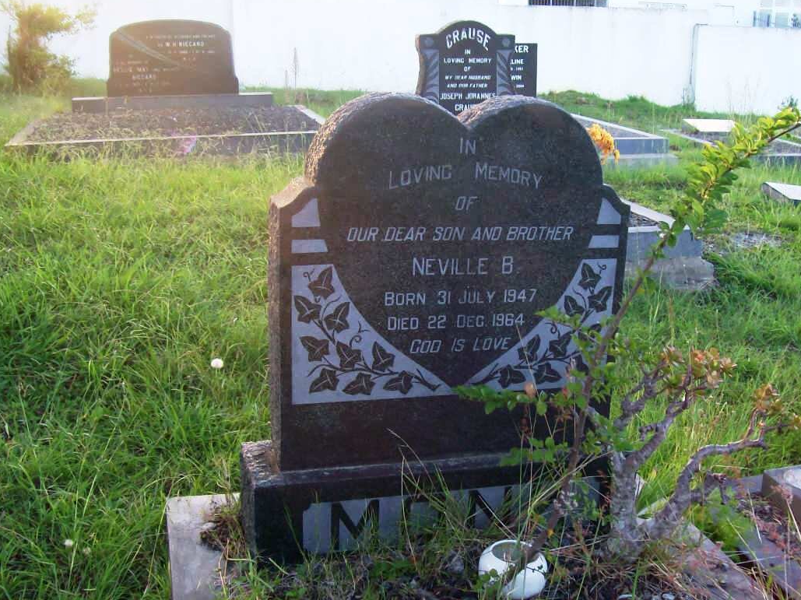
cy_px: 341
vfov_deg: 34.3
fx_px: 972
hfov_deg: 44.7
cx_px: 464
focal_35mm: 42
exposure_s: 1/126
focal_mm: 6
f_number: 2.7
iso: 80
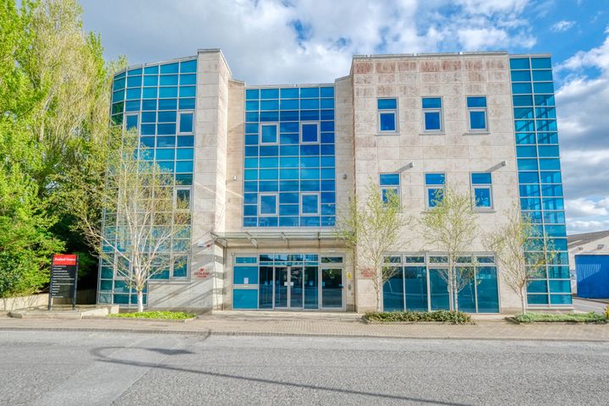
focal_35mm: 17
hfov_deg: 93.3
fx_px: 288
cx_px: 304
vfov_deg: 70.4
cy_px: 203
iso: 1000
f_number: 10
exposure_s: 1/1000
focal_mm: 11
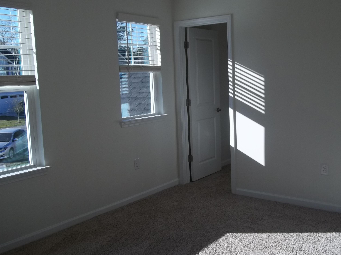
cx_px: 195
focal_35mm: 38
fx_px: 374
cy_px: 125
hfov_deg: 48.8
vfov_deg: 37.7
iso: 64
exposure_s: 1/500
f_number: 2.9
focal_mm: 5.7
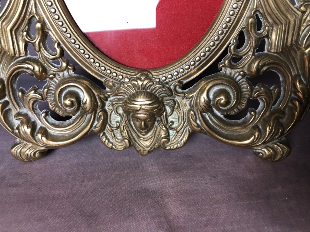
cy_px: 116
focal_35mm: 28
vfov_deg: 49.7
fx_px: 251
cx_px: 155
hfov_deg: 63.4
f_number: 1.8
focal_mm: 4
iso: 50
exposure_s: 1/17
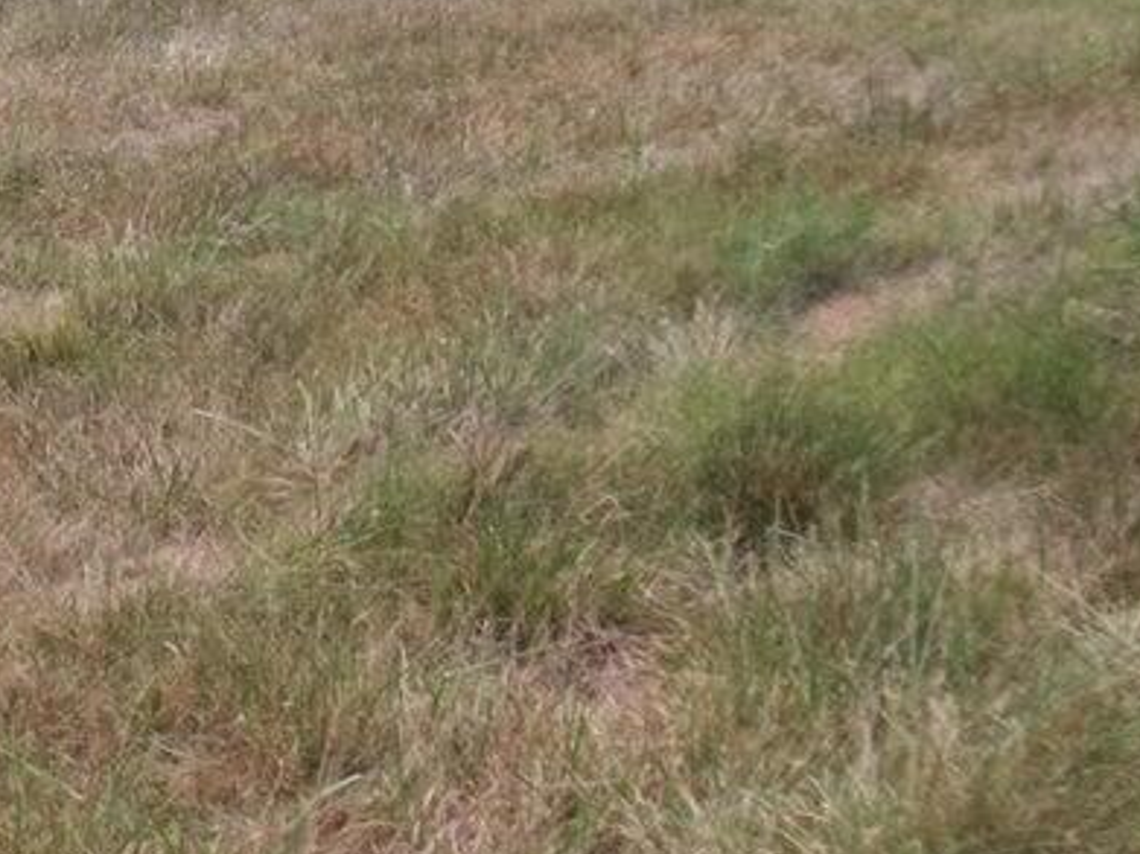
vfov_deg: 19.8
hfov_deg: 26.2
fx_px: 2370
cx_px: 136
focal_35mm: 72
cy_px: -15
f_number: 8
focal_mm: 5.9
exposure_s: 1/100
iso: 64
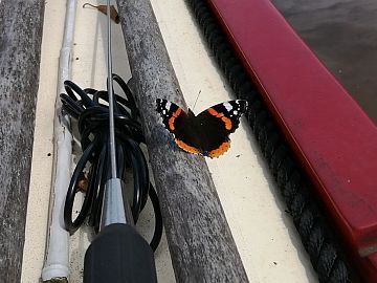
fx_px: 283
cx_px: 188
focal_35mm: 26
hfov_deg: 67.3
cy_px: 142
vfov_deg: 53.1
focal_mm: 3.6
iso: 50
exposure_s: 1/2732
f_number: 1.8
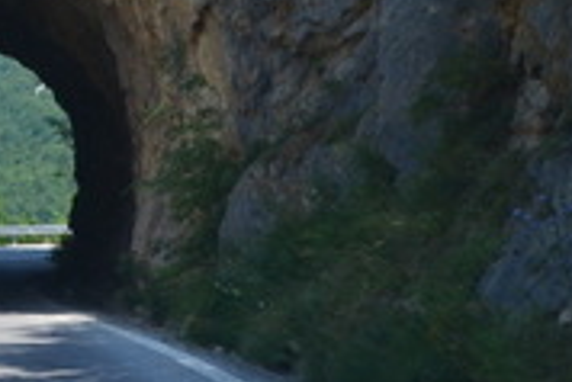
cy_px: -215
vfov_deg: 8.3
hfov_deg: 12.4
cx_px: -77
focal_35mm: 162
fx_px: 2576
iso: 400
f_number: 10
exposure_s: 1/200
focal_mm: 24
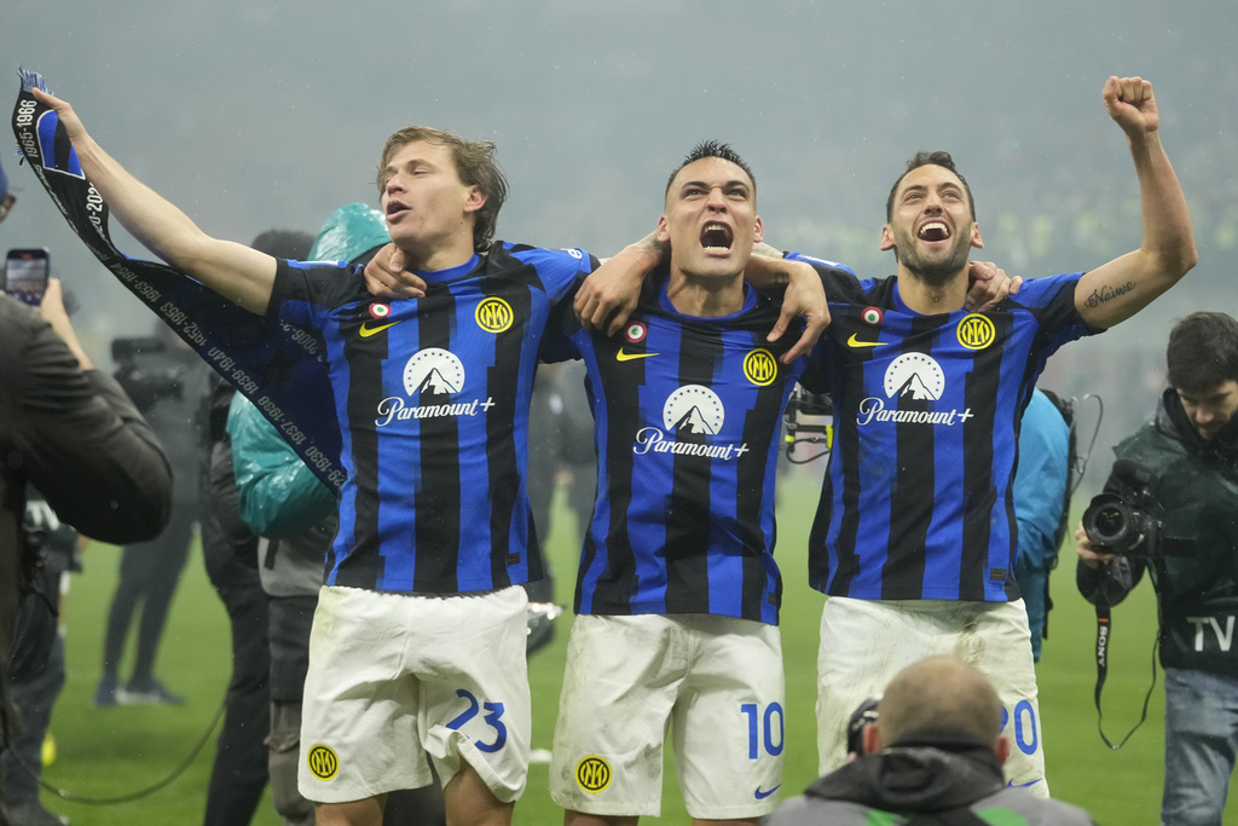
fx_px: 3542
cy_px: 413
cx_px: 619
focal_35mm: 103
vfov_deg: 13.3
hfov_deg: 19.8
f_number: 2.8
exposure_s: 1/2000
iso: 3200
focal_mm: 103
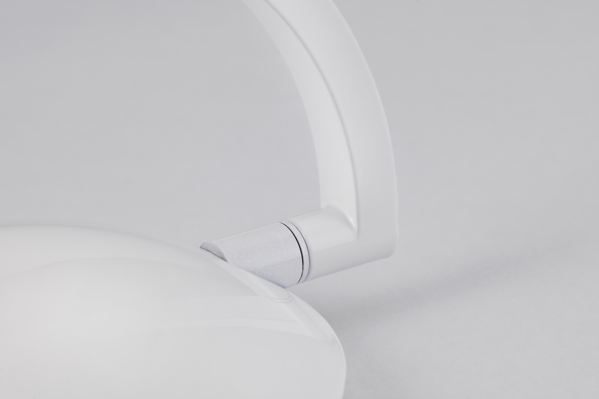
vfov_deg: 13.7
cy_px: 200
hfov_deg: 20.4
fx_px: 1664
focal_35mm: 100
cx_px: 300
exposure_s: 1/80
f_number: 16
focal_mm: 100
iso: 125
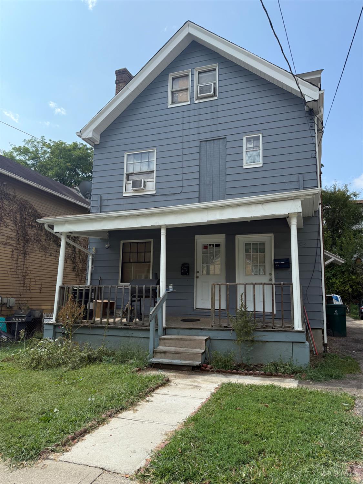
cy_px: 242
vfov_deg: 71.6
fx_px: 335
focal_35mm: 24
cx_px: 182
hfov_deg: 56.8
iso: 100
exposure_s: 1/4167
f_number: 1.78
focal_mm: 6.76
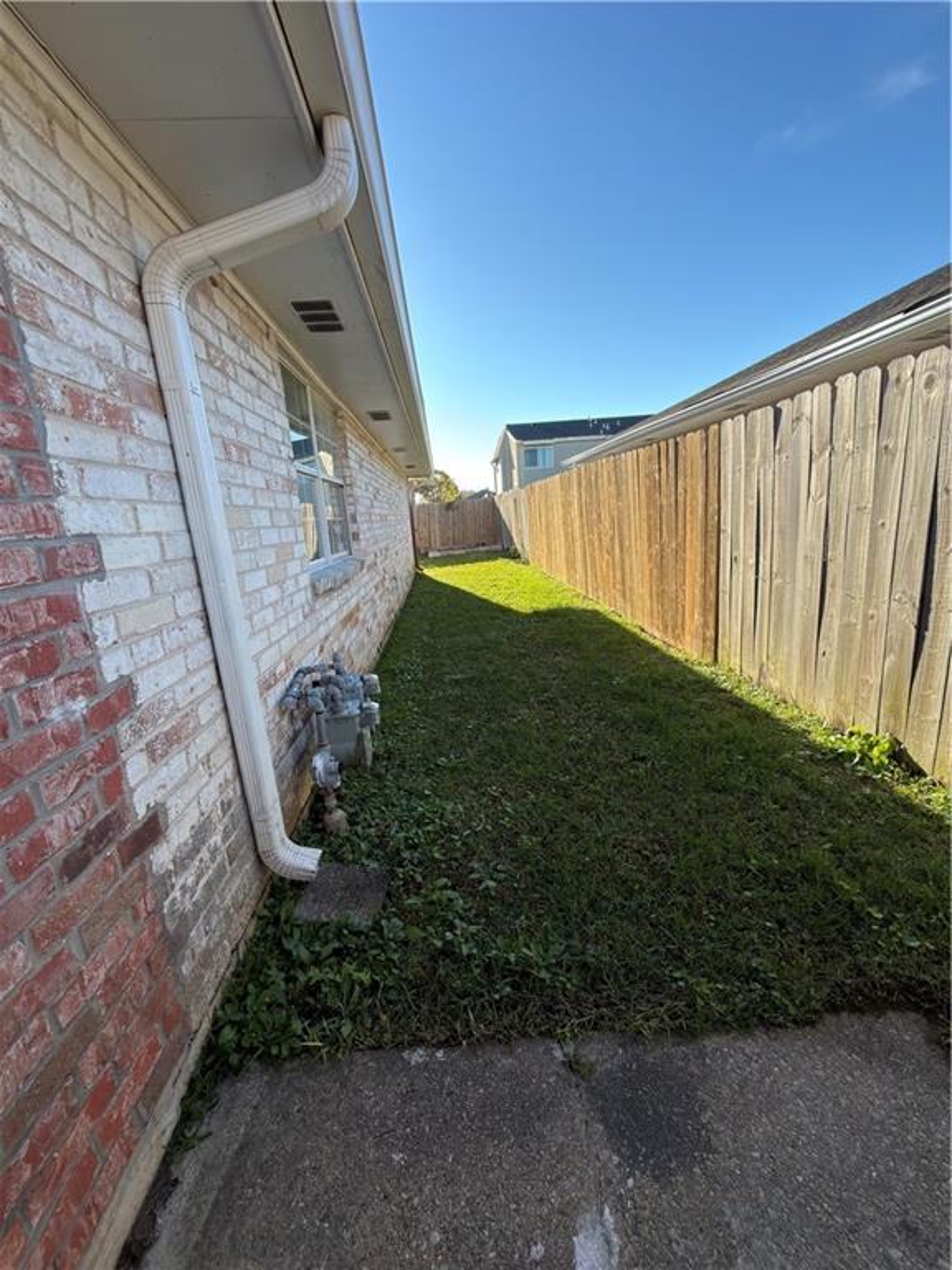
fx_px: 513
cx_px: 476
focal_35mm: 14
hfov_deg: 85.7
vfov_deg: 102.1
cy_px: 635
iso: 20
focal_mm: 2.22
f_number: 2.2
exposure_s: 1/326
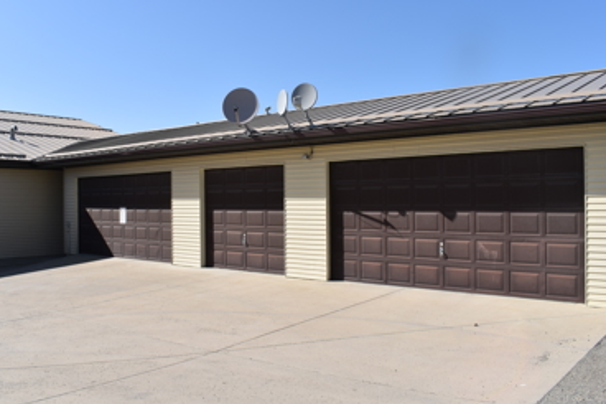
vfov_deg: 39.9
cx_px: 267
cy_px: 193
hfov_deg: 57.1
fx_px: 555
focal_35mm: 33
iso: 100
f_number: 11
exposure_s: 1/200
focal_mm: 18
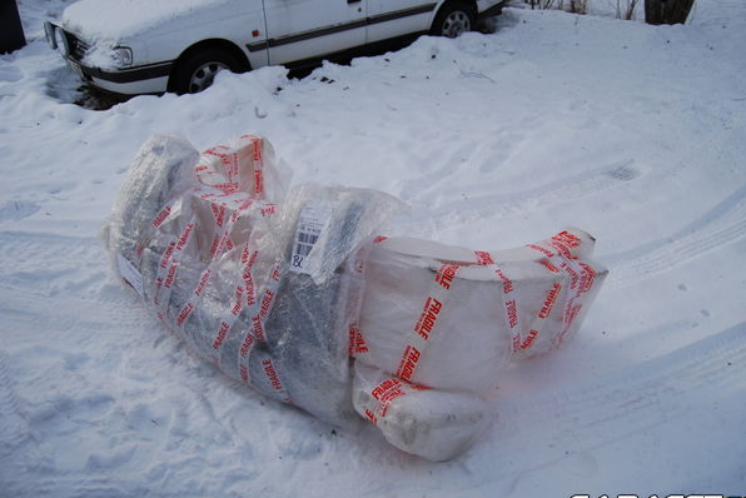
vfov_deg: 45.0
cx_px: 382
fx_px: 601
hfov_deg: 63.6
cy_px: 246
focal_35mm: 29
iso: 200
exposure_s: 1/40
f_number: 3.5
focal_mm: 18
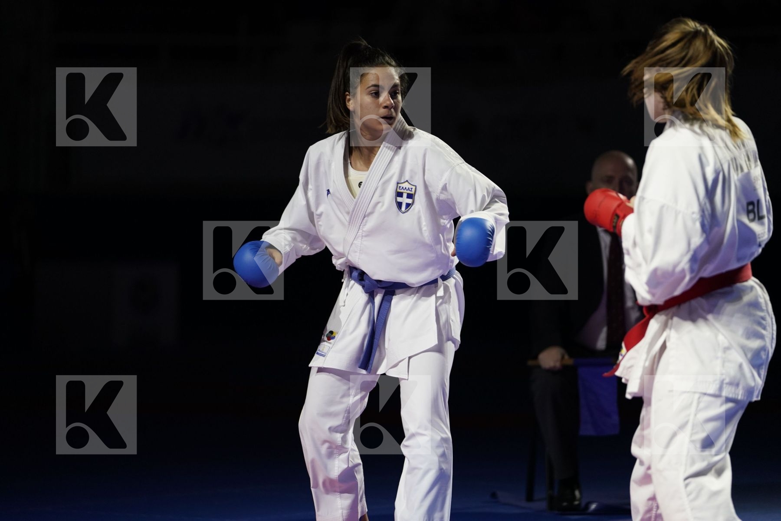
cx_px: 390
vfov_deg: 8.1
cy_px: 260
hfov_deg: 12.1
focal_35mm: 170
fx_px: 3688
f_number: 2.8
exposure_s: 1/1000
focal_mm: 170
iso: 1600
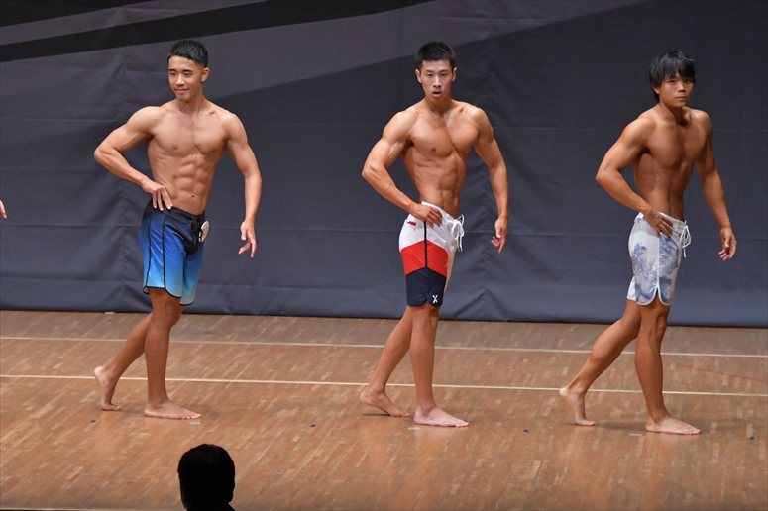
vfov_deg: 6.1
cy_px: 256
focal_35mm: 225
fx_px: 4798
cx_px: 384
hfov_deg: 9.2
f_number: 5.6
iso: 6400
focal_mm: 150
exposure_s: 1/400
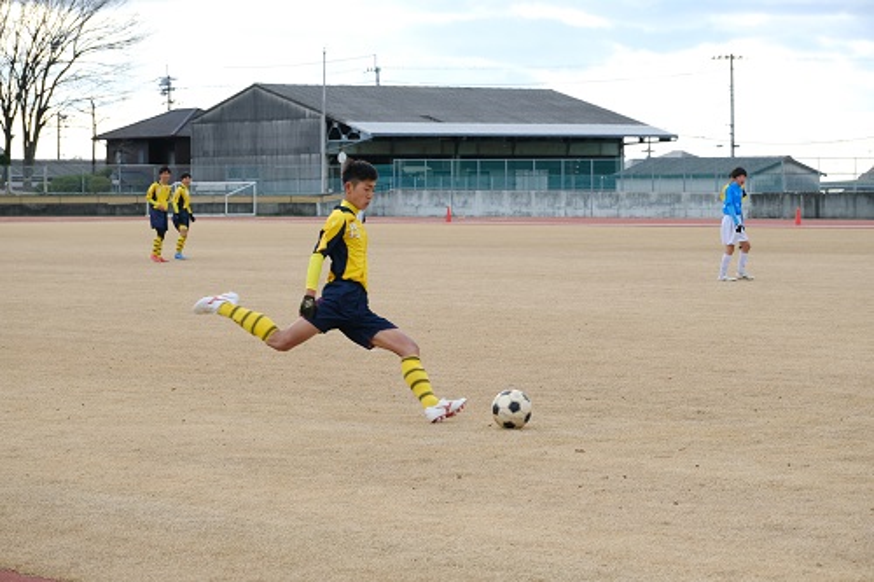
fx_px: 2548
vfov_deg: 13.0
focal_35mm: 105
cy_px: 291
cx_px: 437
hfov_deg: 19.5
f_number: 6.4
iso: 800
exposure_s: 1/500
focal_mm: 70
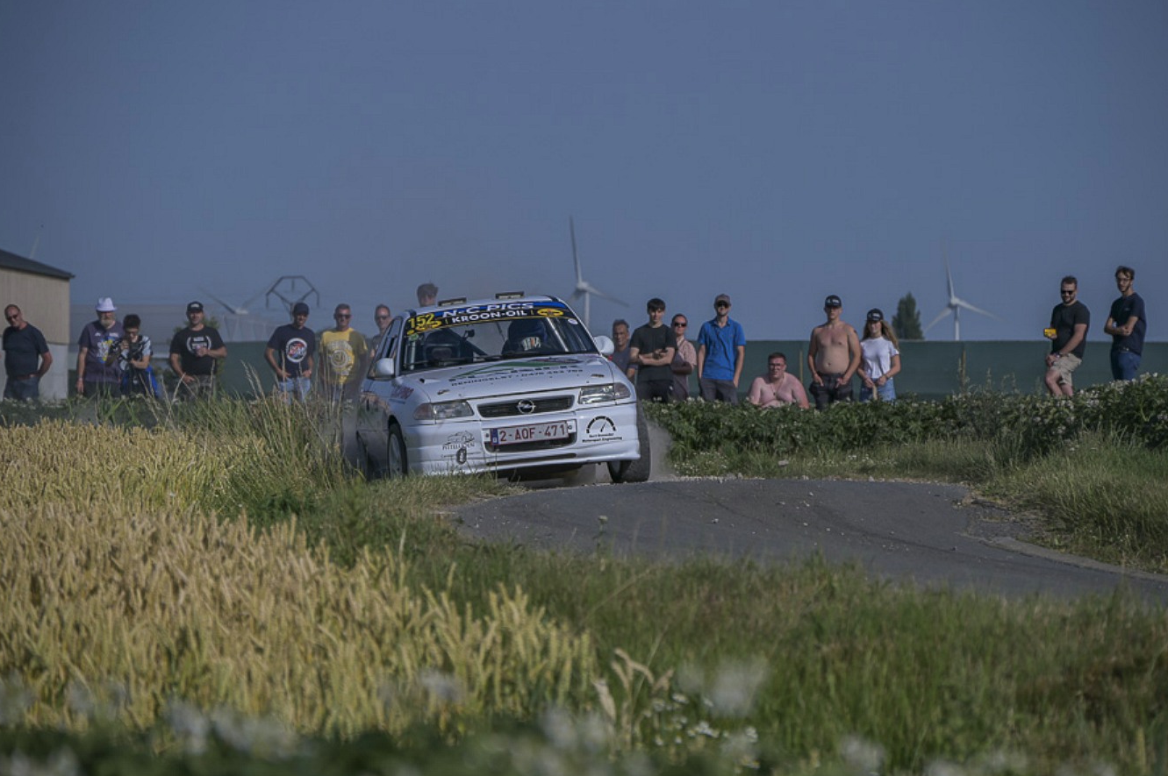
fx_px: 6029
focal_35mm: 186
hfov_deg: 11.1
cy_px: 394
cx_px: 619
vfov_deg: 7.4
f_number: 6.3
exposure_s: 1/1250
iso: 100
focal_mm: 165
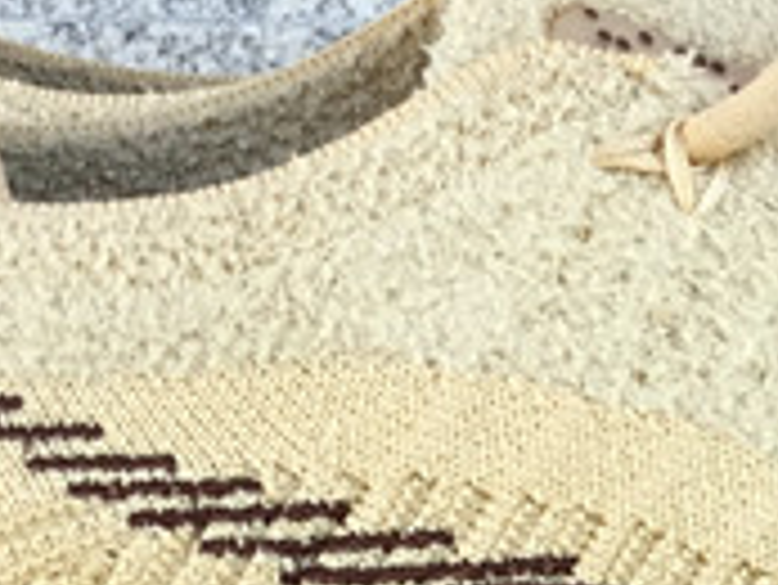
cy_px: 1145
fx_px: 3621
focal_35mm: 161
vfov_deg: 8.8
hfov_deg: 12.1
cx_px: 859
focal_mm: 3.3
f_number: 2.4
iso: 25
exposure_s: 1/106
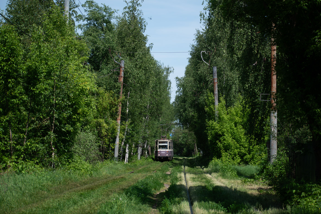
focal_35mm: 105
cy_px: 107
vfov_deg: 13.0
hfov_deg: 19.5
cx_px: 160
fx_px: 936
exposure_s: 1/800
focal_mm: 70
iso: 100
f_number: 4.5
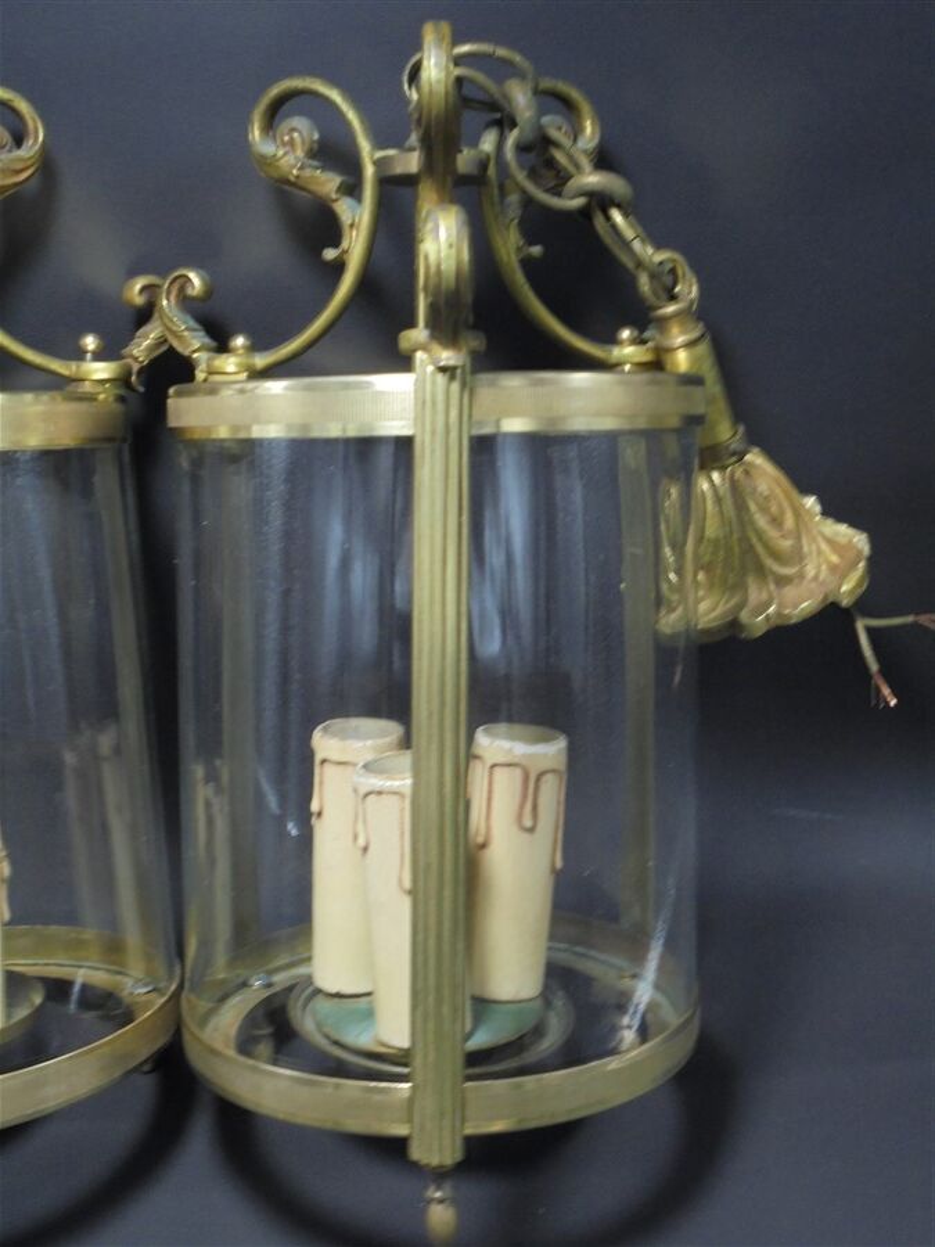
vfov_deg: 43.9
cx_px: 468
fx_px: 1549
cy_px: 624
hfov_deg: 33.6
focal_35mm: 43
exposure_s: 1/30
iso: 200
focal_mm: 7.8
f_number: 4.5
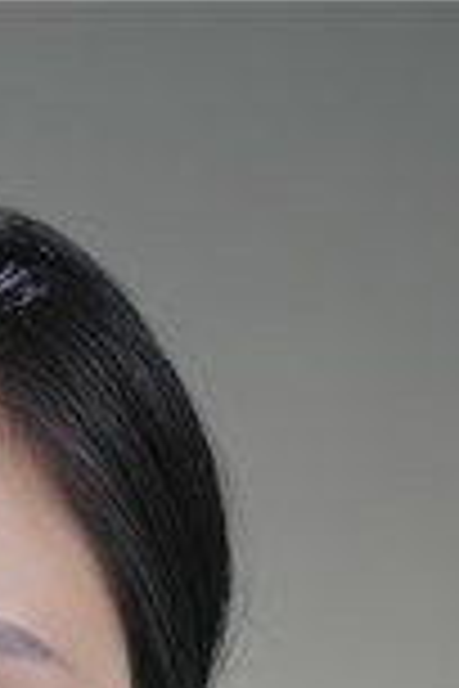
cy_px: 1010
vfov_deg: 5.4
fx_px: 7180
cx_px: -189
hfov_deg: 3.6
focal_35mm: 375
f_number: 5.6
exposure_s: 1/125
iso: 160
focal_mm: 85
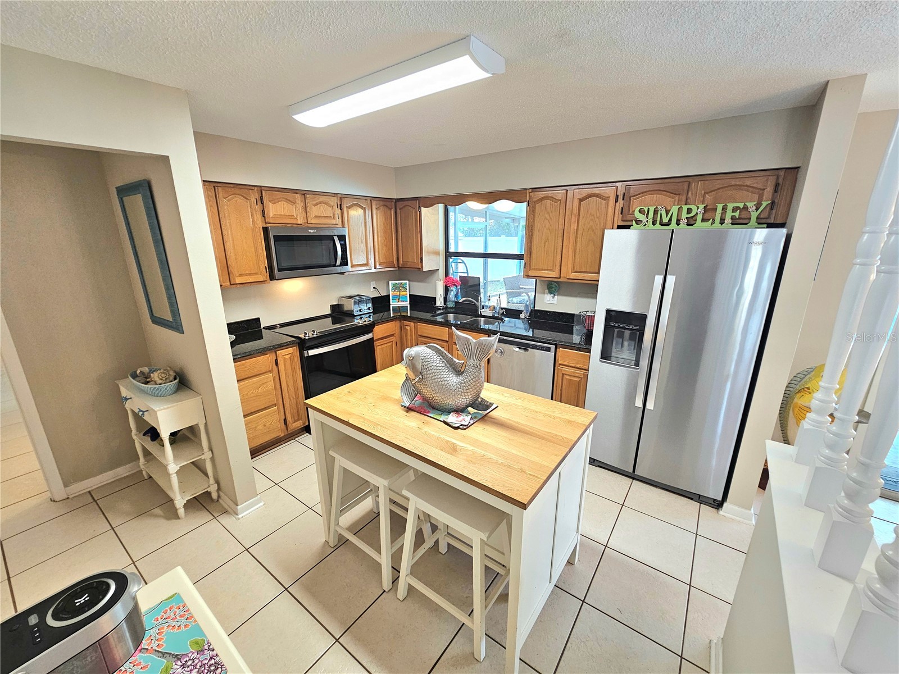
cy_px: 337
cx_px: 450
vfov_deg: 89.9
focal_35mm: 13
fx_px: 338
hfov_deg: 106.2
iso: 200
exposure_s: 1/60.2
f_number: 2.2
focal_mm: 2.2
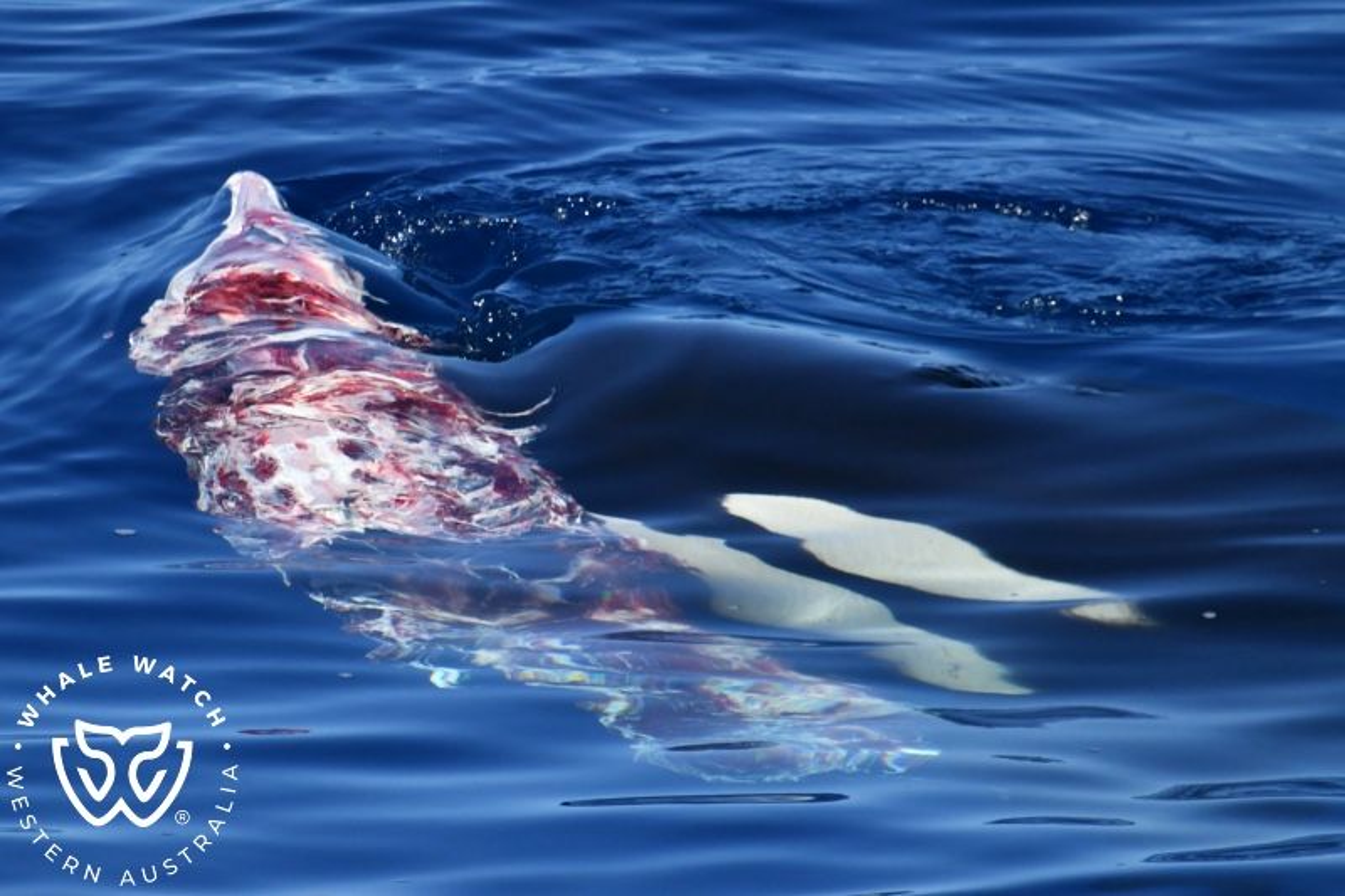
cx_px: 672
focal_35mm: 600
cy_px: 448
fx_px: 22411
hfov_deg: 3.4
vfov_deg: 2.3
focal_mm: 600
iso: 1250
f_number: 6.3
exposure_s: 1/8000
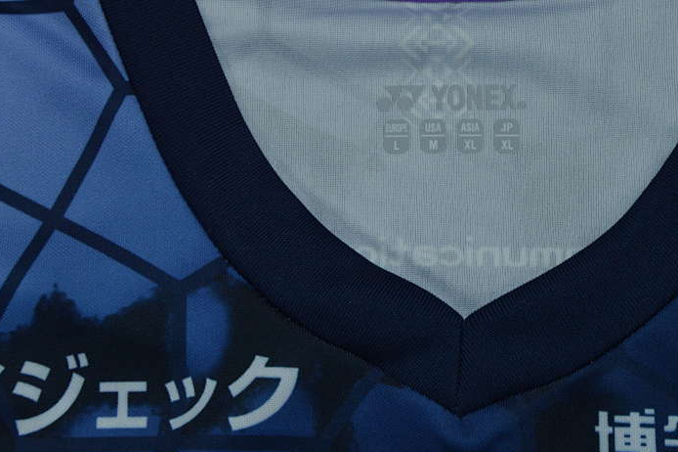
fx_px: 2108
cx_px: 443
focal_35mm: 112
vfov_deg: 12.2
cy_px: 116
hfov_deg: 18.2
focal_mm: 48
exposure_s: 1/200
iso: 400
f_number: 14
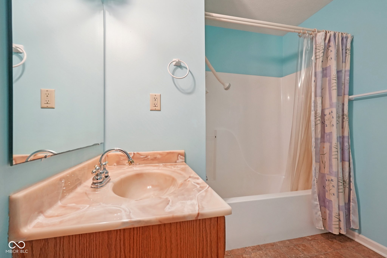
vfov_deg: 73.7
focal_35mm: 16
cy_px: 129
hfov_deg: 96.7
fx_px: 172
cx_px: 194
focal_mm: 16
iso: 1250
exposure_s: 1/30
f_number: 8
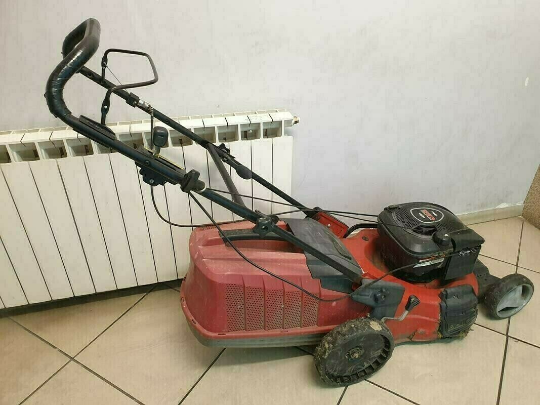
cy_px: 202
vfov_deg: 53.1
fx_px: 406
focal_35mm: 26
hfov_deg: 67.3
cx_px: 270
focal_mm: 4.3
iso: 320
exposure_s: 1/33
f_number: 2.4
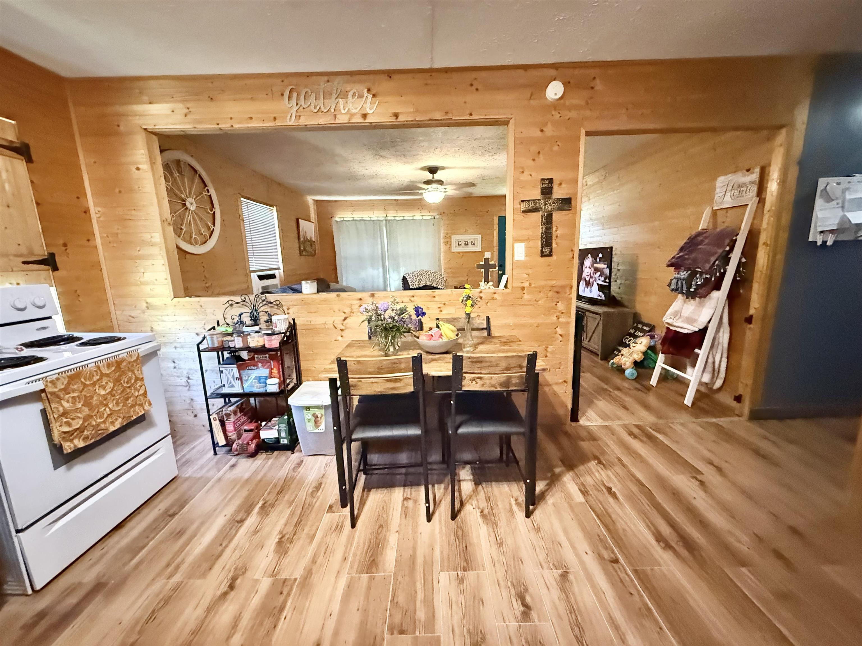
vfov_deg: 85.7
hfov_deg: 102.1
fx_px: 349
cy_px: 323
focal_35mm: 14
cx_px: 431
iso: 1250
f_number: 2.2
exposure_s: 1/60
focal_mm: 2.22
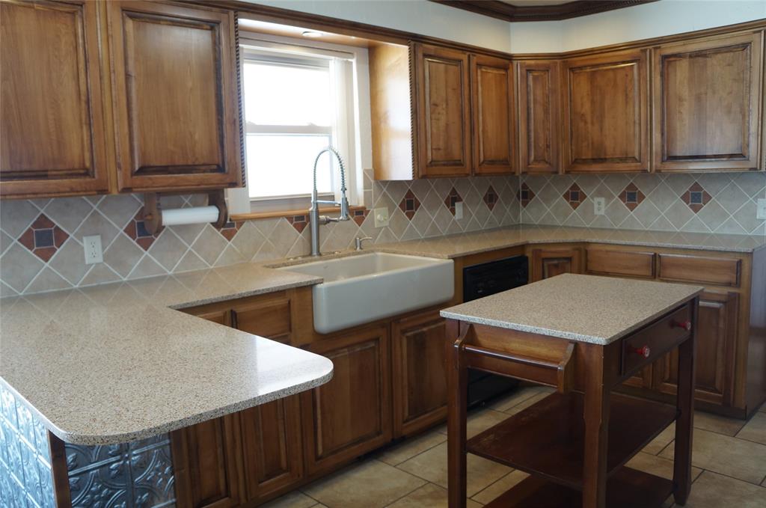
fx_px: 605
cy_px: 254
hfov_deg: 64.6
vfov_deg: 45.5
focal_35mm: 28
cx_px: 383
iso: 400
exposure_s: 1/60
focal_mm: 19
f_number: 4
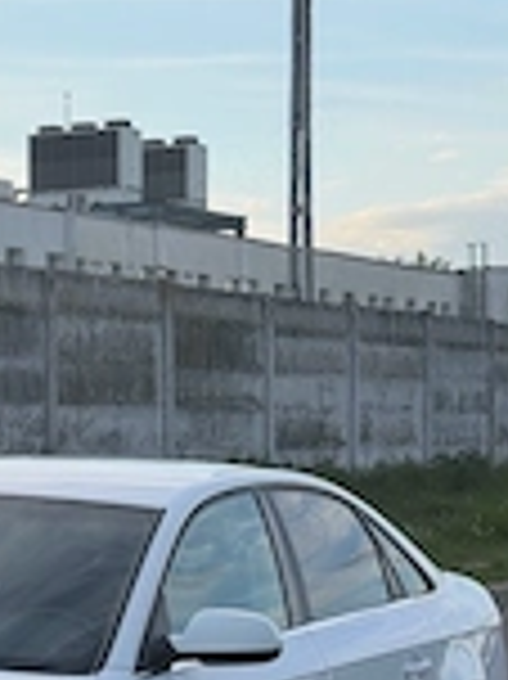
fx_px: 2489
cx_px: -72
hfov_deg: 11.5
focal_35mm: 127
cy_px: 617
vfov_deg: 15.3
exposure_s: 1/1167
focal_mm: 6.76
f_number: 1.78
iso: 64
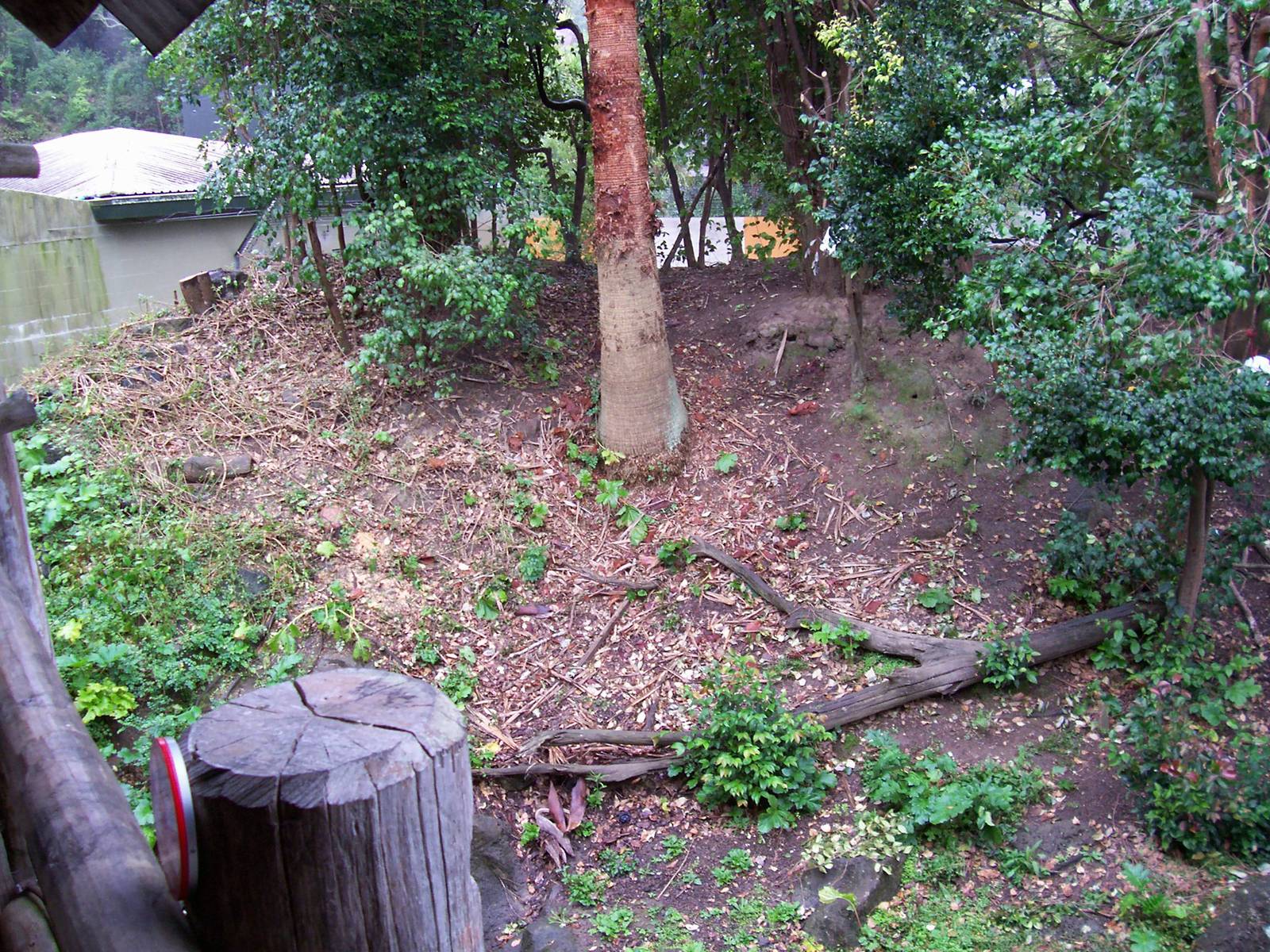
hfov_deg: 54.0
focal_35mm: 34
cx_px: 635
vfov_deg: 41.8
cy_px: 476
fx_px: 1247
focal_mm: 5.6
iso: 80
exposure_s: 1/65.7
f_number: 2.7
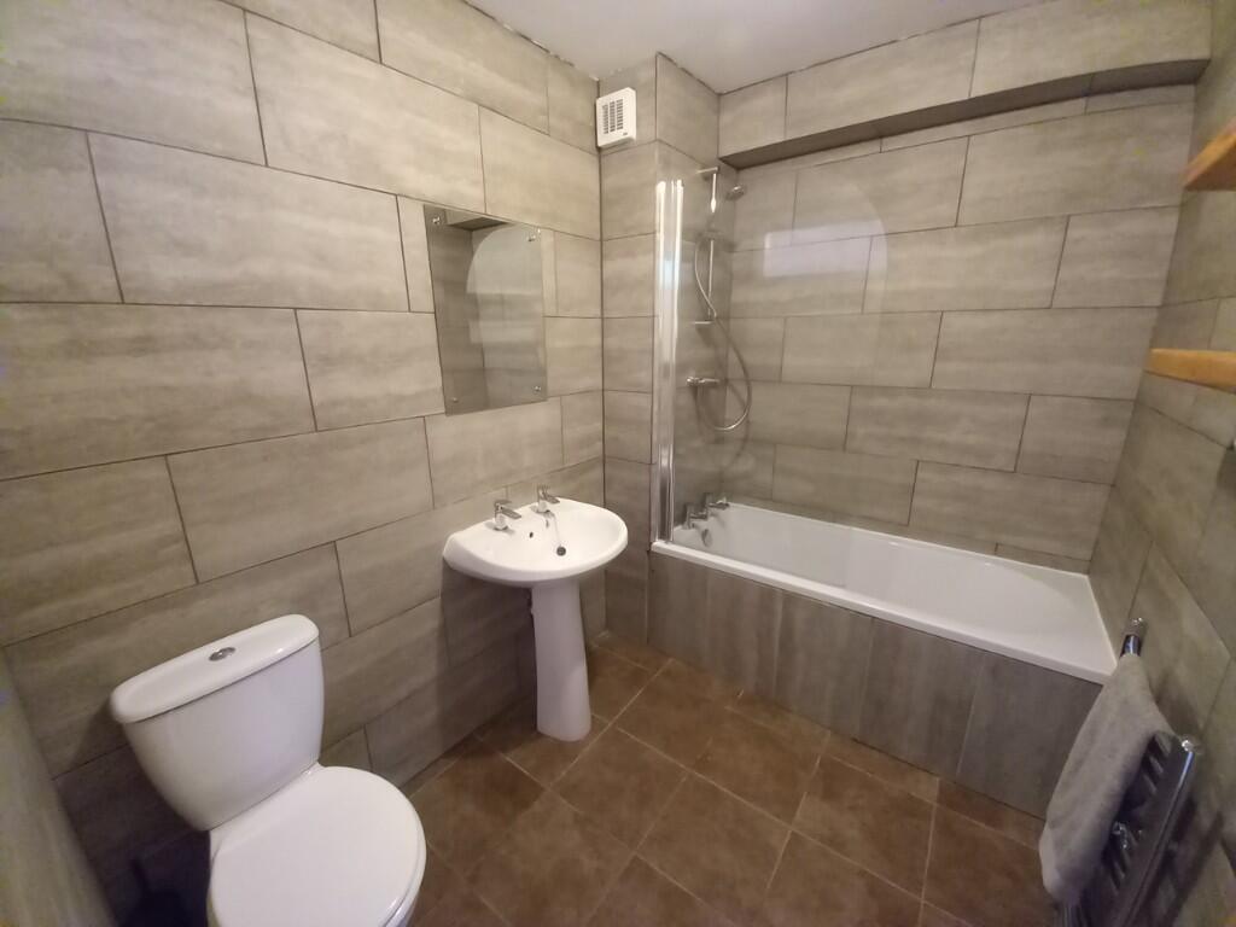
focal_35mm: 13
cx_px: 618
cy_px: 464
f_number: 2.2
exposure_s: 1/14.3
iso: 400
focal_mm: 1.13
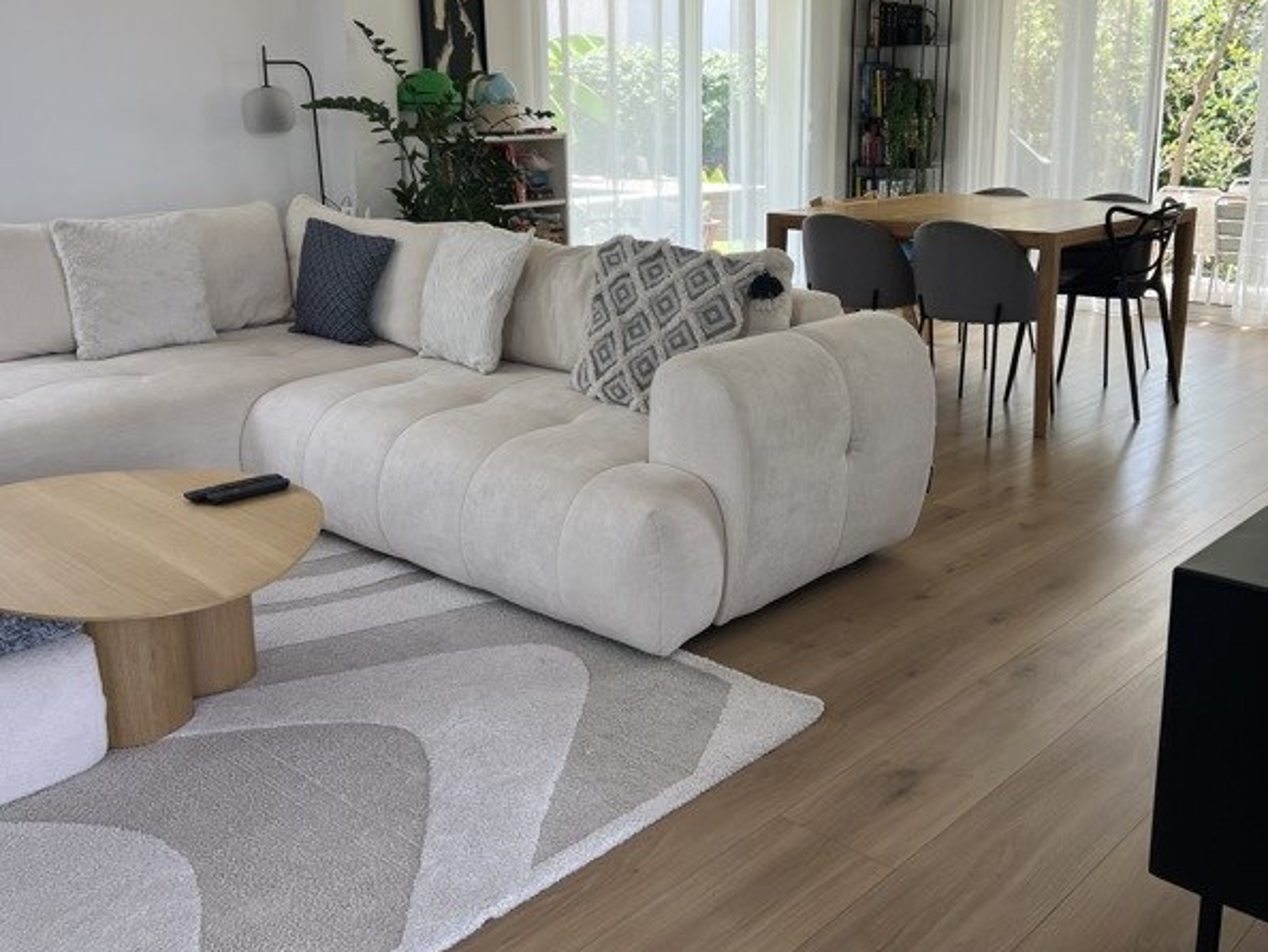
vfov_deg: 40.5
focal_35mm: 35
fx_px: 1283
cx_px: 683
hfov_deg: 52.6
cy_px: 380
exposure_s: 1/121
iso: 50
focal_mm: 5.7
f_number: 1.5
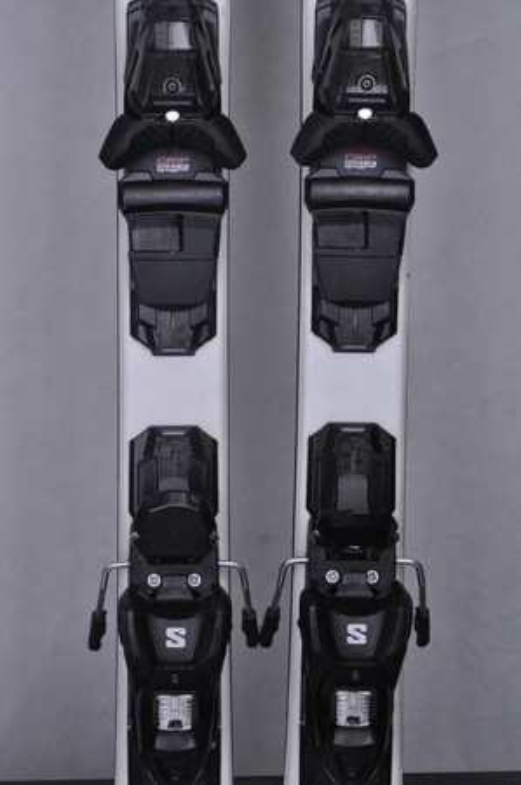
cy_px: 392
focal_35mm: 112
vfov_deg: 18.2
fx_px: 2448
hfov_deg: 12.2
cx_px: 260
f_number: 9.5
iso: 3200
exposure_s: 1/125
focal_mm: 75
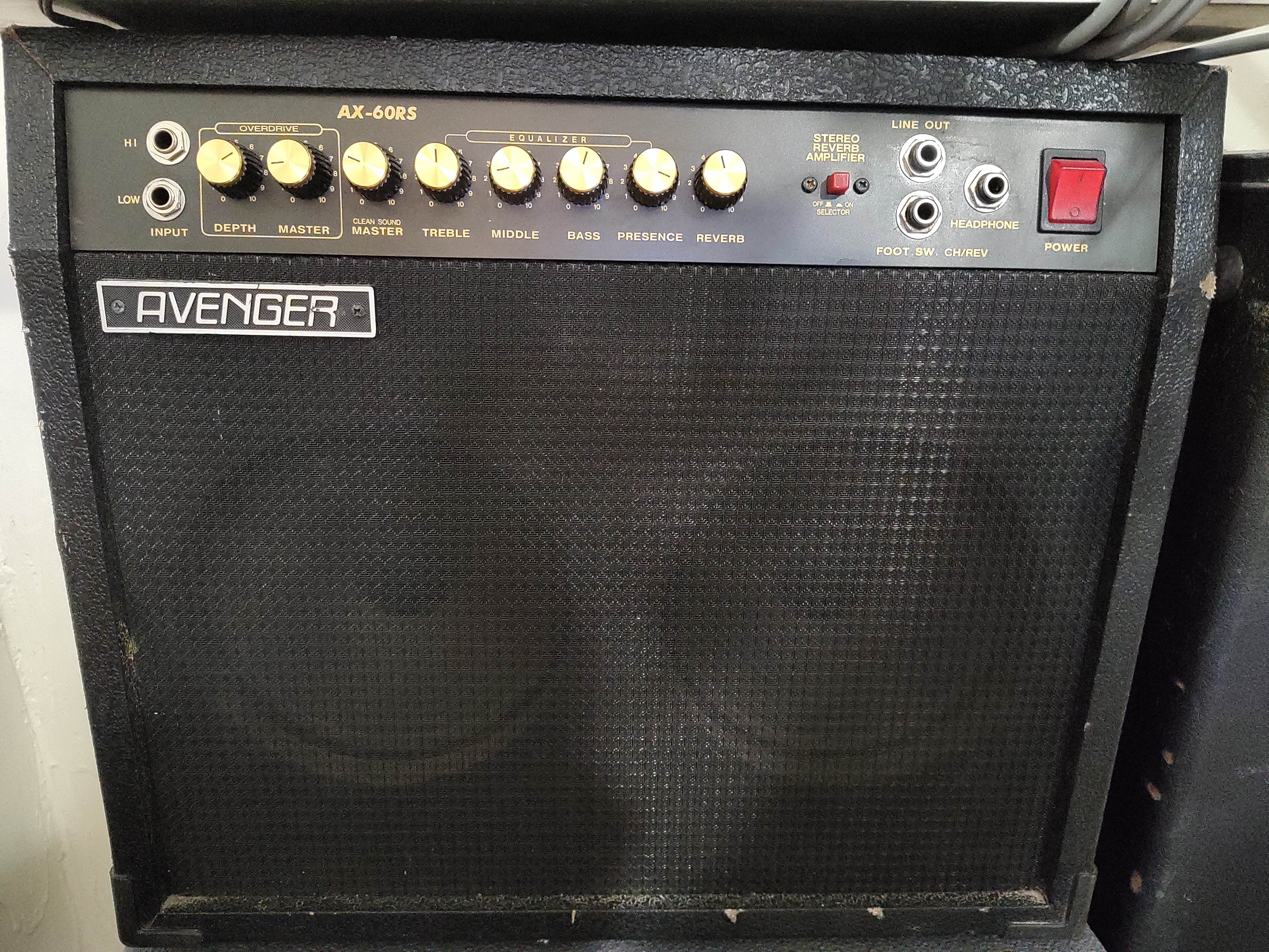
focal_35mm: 23
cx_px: 634
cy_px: 476
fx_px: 843
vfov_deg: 58.9
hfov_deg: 73.9
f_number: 1.8
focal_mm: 5.56
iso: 2313
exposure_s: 1/20
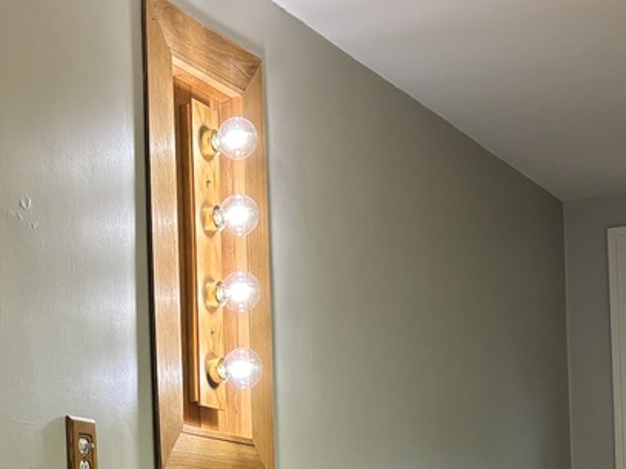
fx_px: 1663
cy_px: 564
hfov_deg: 21.3
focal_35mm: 92
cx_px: 263
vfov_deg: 15.5
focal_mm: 5.96
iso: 100
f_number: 1.6
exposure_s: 1/120
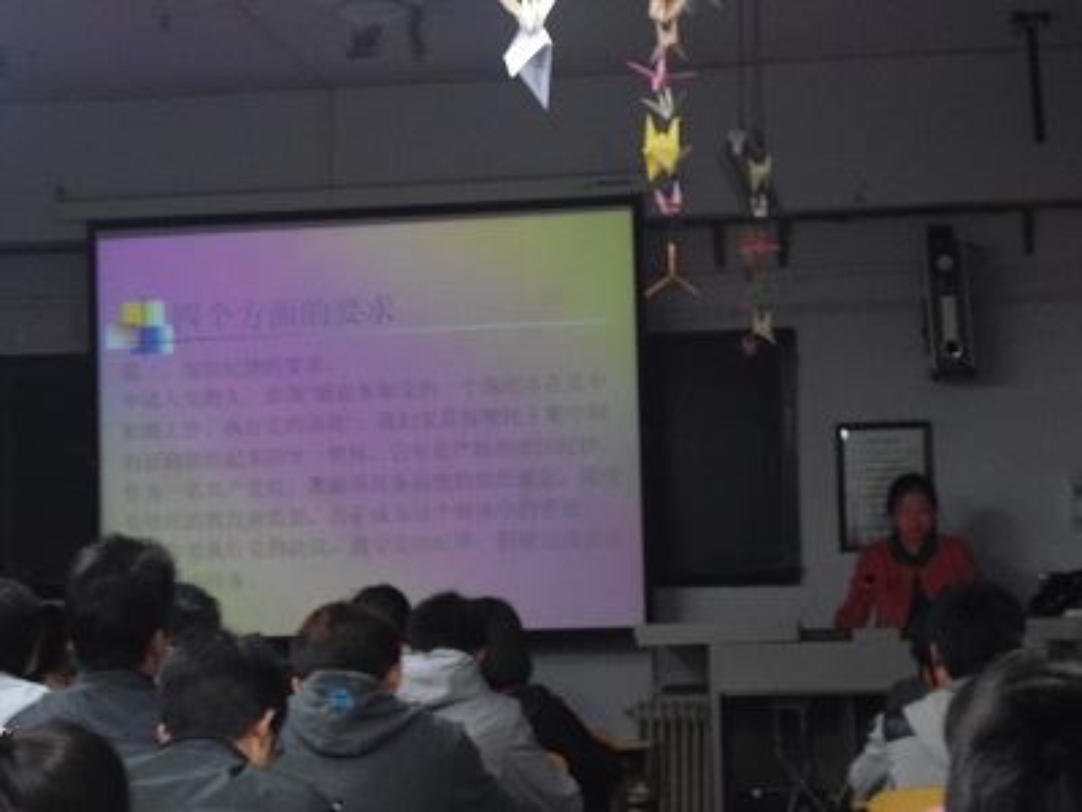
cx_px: 541
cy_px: 406
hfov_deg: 26.3
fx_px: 2313
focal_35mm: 74
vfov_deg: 19.9
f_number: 4.7
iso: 400
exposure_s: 1/8
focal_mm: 13.2
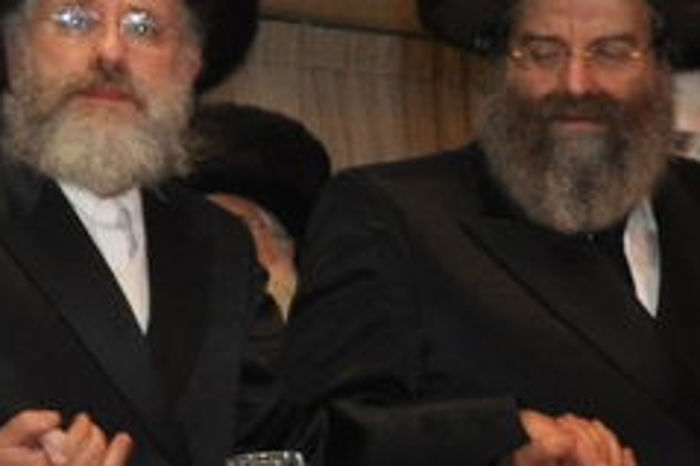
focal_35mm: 193
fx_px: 3750
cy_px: 48
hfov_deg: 9.1
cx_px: -1215
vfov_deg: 7.1
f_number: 5.6
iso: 800
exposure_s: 1/60
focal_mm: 22
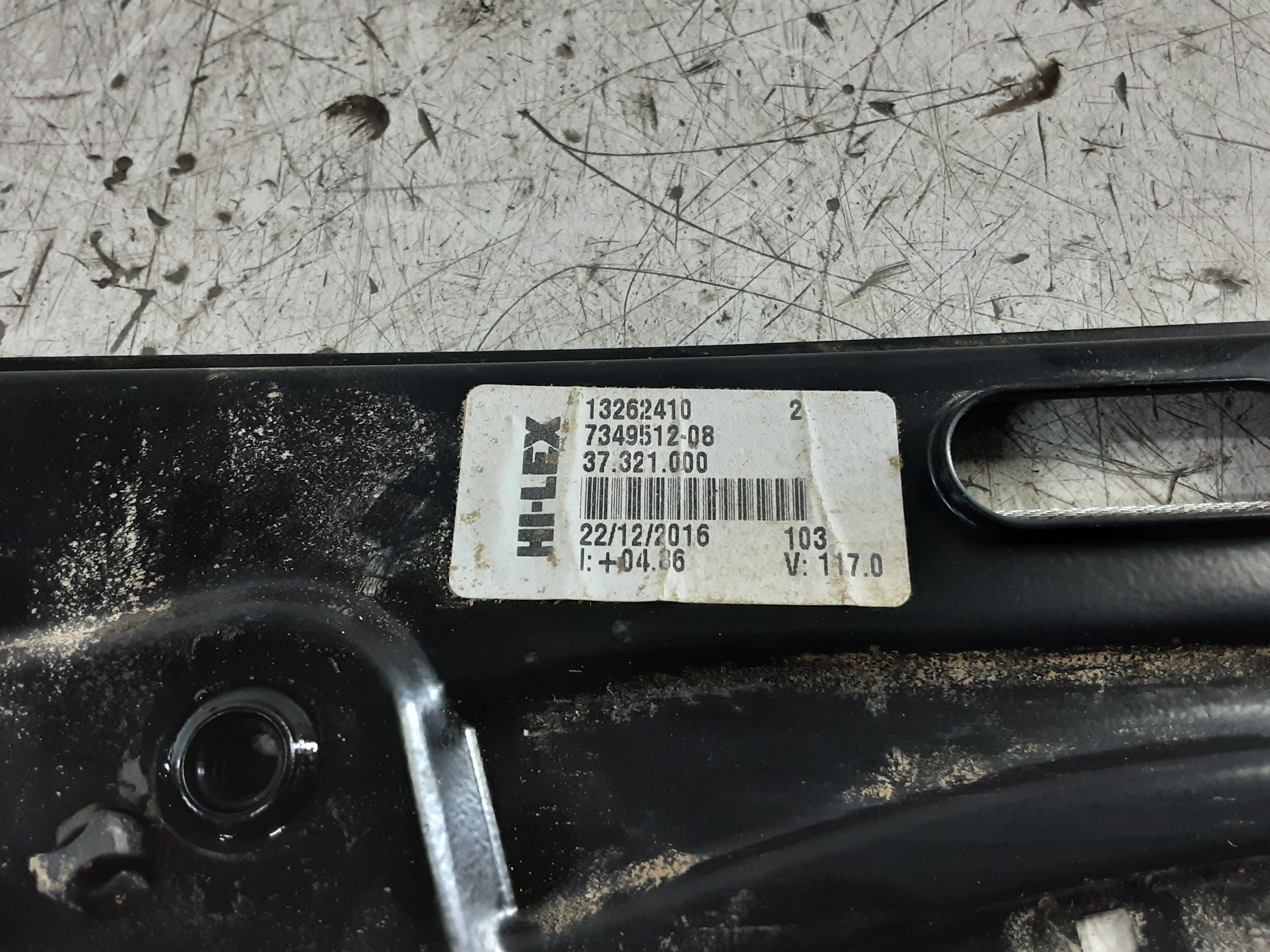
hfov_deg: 65.3
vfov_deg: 51.4
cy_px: 476
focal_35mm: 27
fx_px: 991
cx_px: 635
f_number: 1.9
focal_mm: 2.91
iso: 200
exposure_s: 1/50
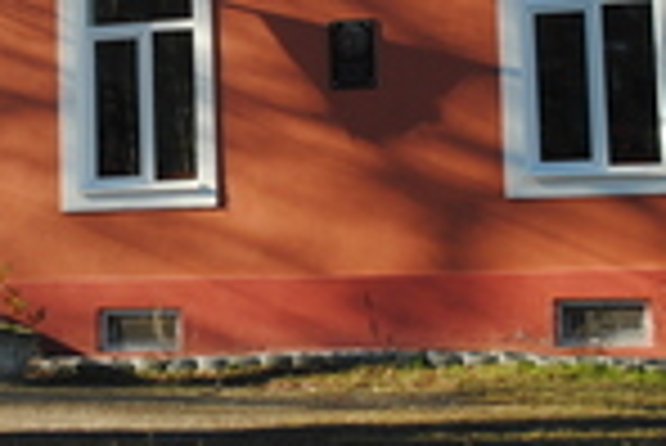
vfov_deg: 14.1
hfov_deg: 20.9
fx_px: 1778
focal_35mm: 96
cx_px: 97
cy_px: 11
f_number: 6.3
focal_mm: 24
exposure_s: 1/160
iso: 100
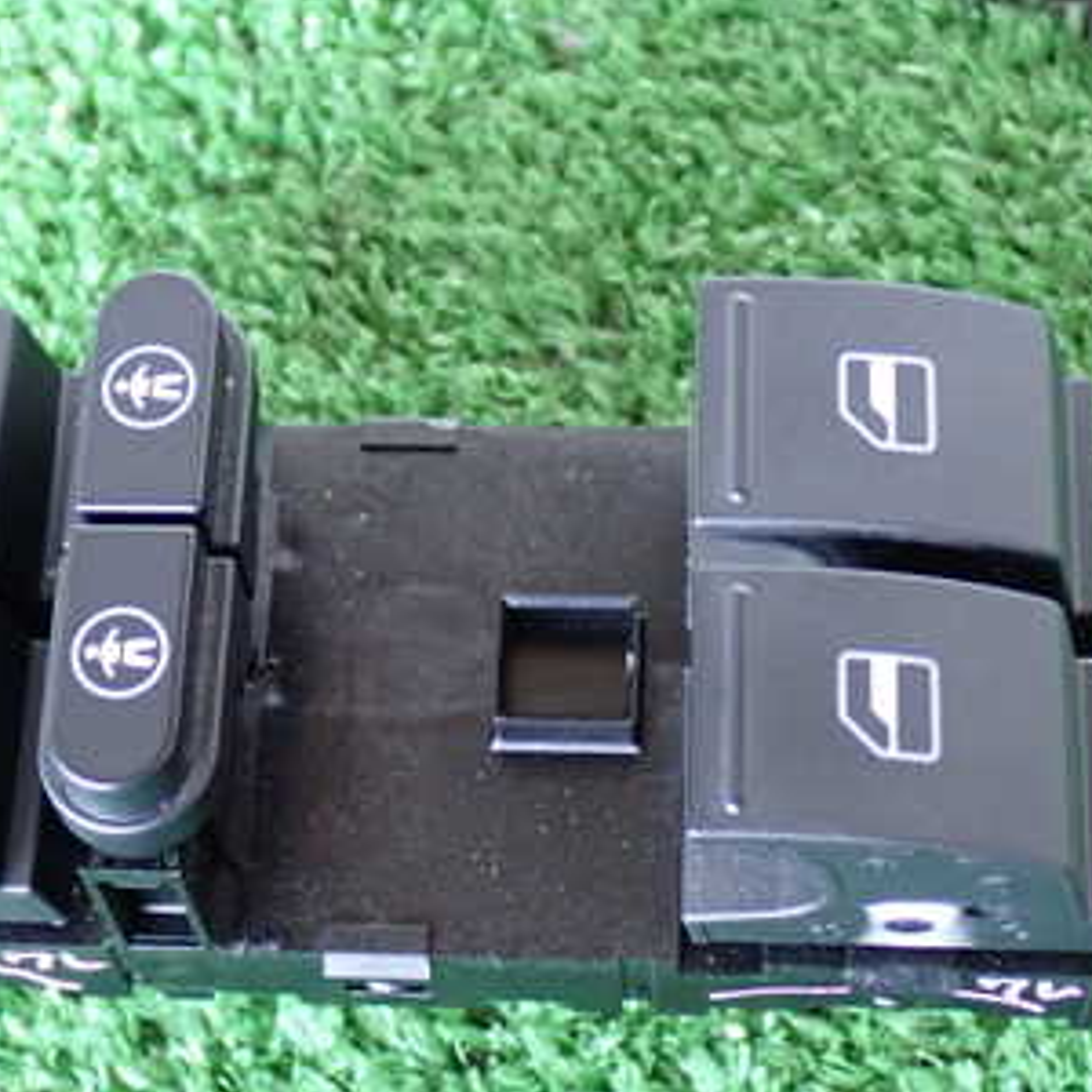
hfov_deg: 20.8
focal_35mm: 83
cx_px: 375
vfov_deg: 20.9
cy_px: 633
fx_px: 2962
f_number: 3.1
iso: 800
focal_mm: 8.4
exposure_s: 1/15
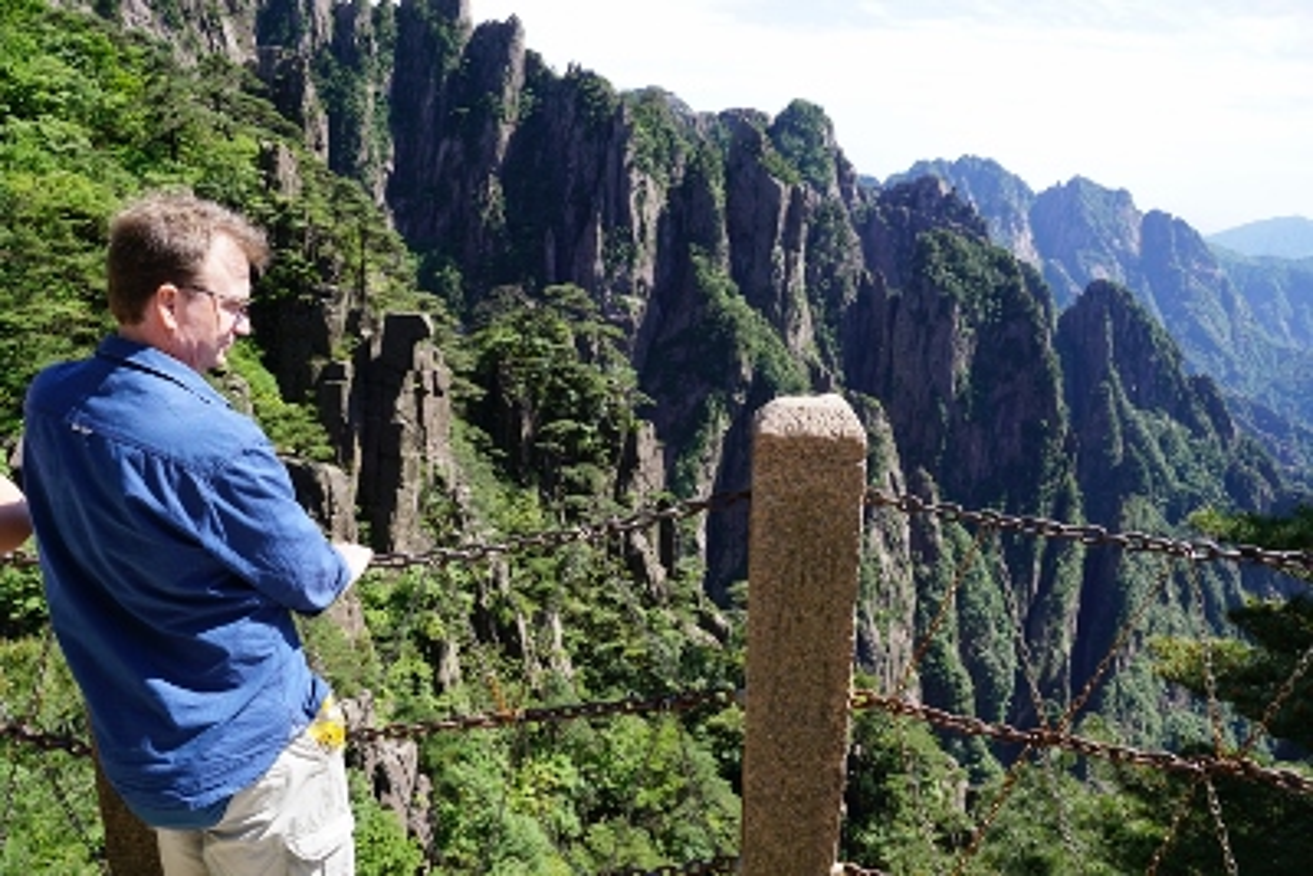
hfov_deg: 67.4
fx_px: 985
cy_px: 438
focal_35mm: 27
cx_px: 656
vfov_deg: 48.0
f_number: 8
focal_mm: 18
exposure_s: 1/125
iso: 100
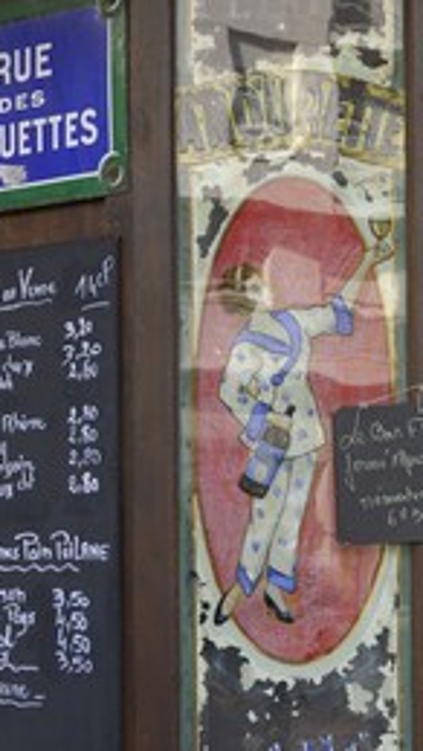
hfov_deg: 11.2
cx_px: 453
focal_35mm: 107
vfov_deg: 20.0
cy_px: 397
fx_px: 2130
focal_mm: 42
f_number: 4.8
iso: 160
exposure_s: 1/80
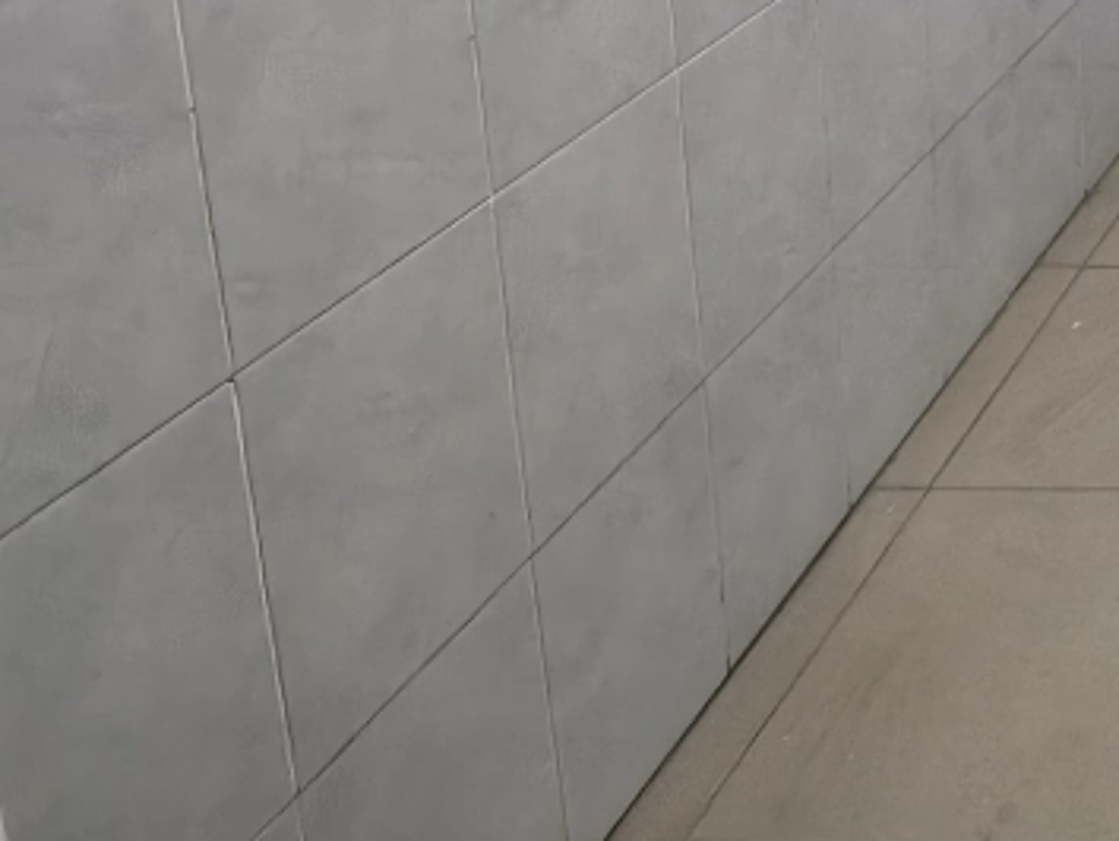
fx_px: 1488
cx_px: 1764
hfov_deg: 26.4
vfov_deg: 24.9
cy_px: -394
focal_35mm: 46
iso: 200
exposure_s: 1/100
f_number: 2.2
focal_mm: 1.76
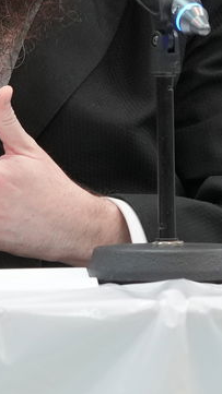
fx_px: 6668
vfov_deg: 3.4
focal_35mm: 637
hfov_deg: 1.9
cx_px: -63
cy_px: -54
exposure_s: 1/160
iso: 1000
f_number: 4
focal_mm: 105
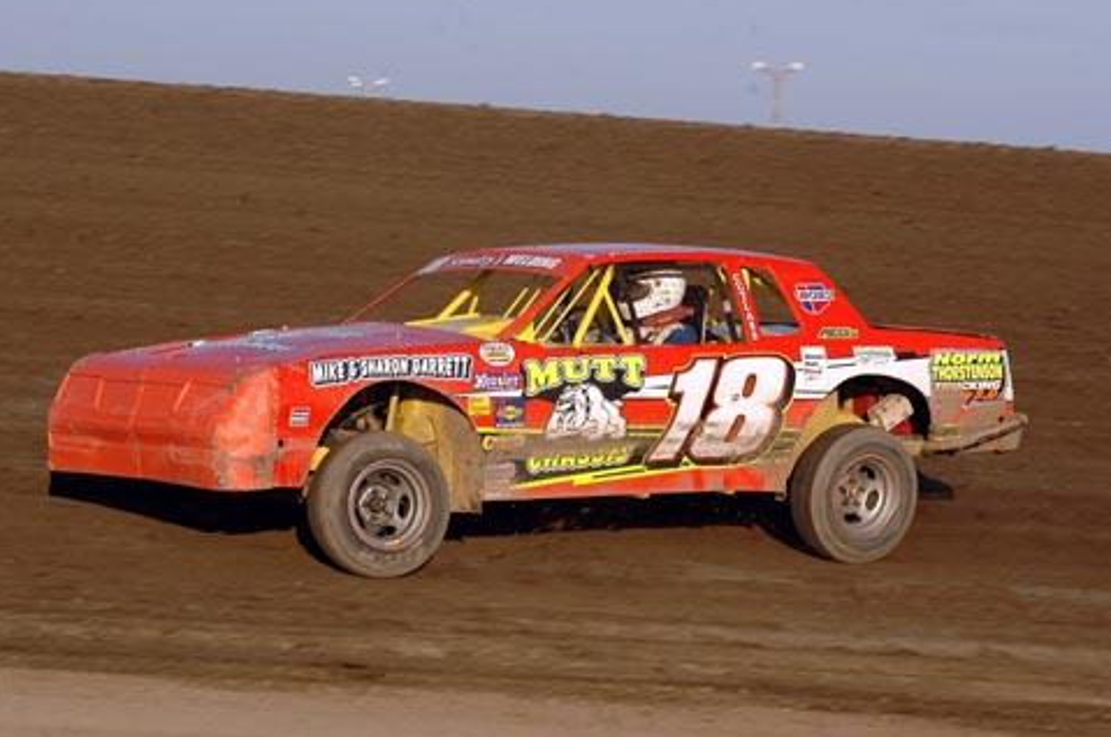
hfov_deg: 14.6
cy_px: 355
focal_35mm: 141
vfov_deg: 9.7
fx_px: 4345
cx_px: 538
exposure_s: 1/500
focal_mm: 90
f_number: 8
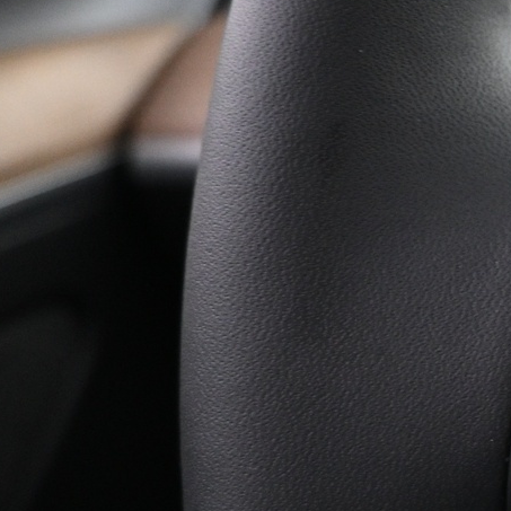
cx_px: 717
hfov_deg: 20.9
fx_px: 1219
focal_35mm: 73
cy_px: 267
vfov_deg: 23.7
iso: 1600
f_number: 3.5
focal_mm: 16
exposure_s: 1/25
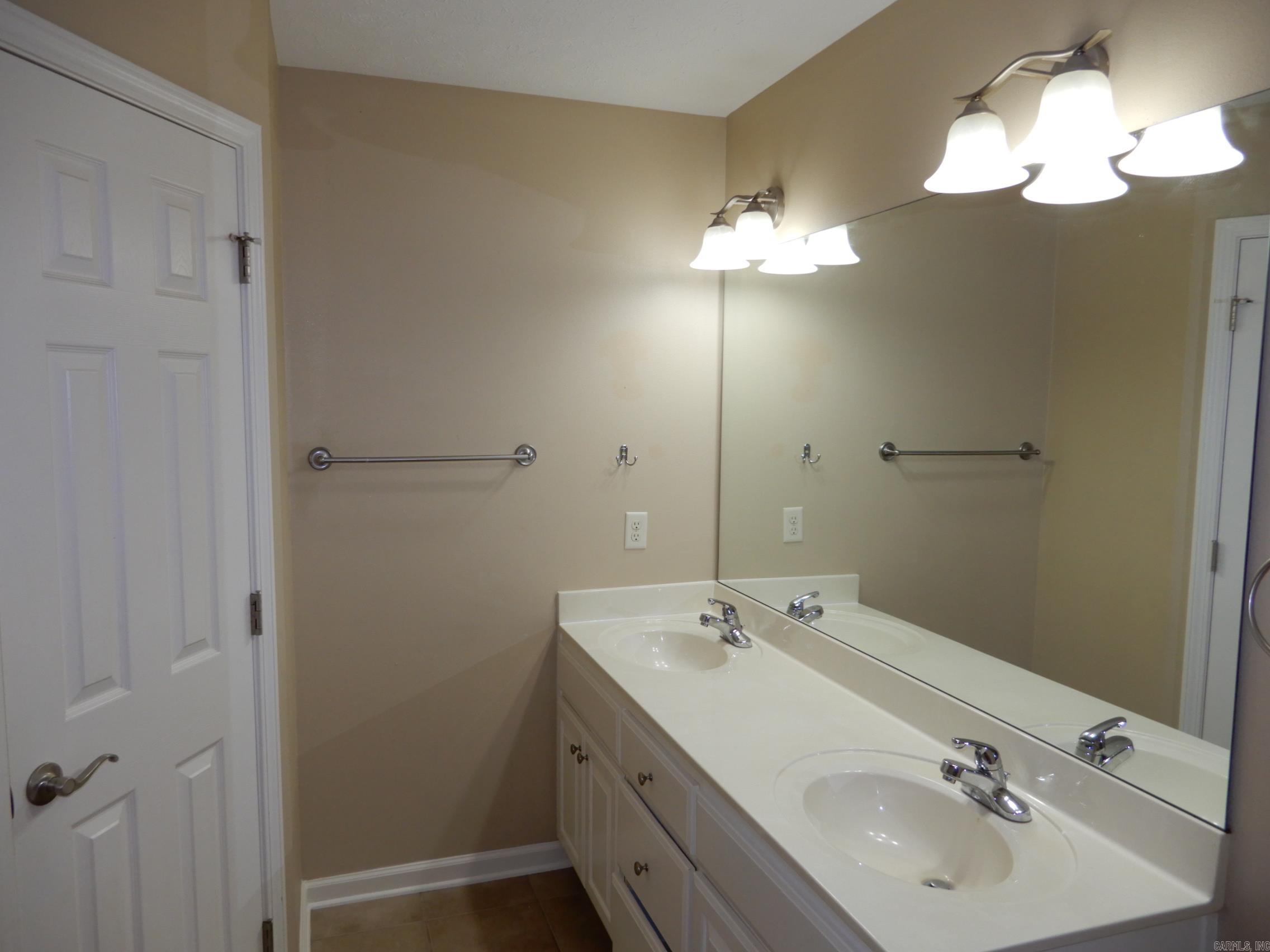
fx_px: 881
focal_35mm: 24
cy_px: 476
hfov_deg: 71.6
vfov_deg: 56.8
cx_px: 635
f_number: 3.4
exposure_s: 1/30
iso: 125
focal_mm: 4.3
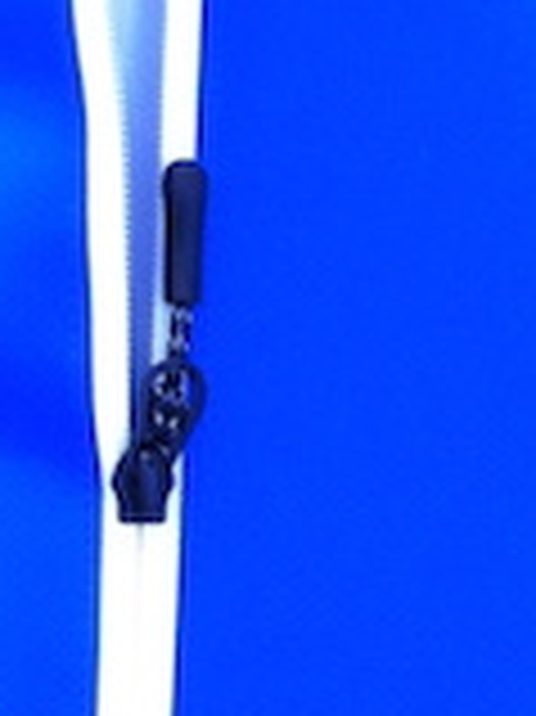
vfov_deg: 11.2
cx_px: 676
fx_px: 3639
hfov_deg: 8.3
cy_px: 266
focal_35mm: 176
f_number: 2.8
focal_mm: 3.85
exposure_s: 1/120
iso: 125
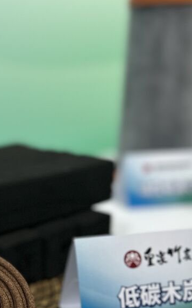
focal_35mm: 57
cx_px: -40
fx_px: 477
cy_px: 238
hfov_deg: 21.1
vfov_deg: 34.8
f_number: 1.78
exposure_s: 1/120
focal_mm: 6.86
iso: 80
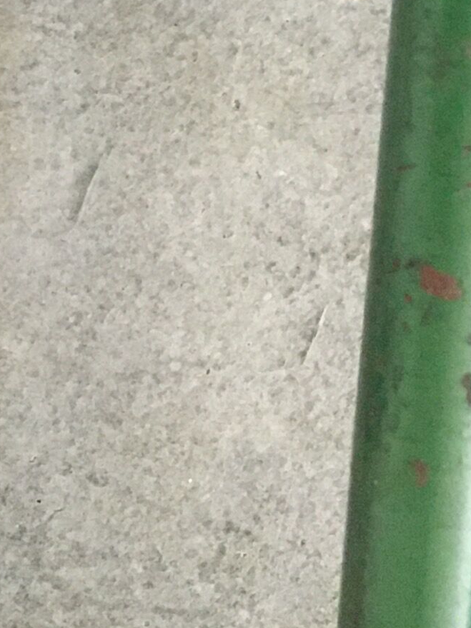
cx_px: 707
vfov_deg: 13.9
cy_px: -324
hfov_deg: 10.7
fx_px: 2413
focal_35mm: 133
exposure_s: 1/25
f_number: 2.2
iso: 200
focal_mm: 4.15
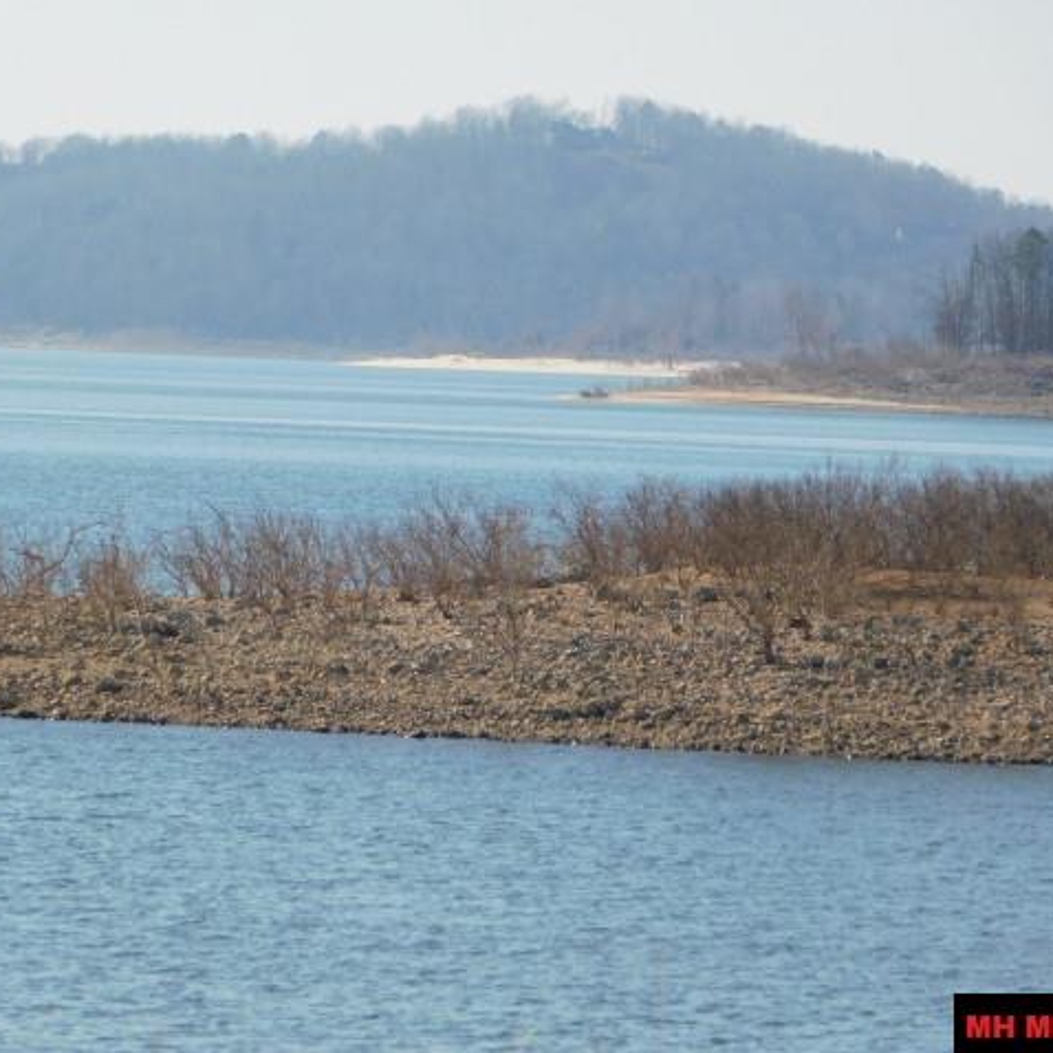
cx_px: 397
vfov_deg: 5.0
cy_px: 526
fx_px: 11977
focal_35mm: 348
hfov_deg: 5.0
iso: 125
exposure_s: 1/500
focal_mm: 52.2
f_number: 5.7
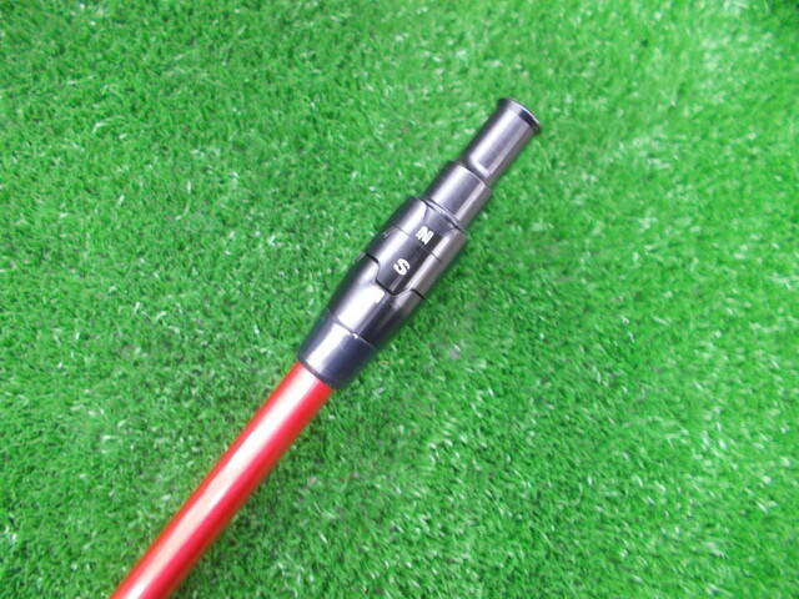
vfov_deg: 53.1
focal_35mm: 26
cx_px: 400
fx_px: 600
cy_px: 300
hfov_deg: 67.3
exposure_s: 1/5
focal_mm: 4.6
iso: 200
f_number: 3.2
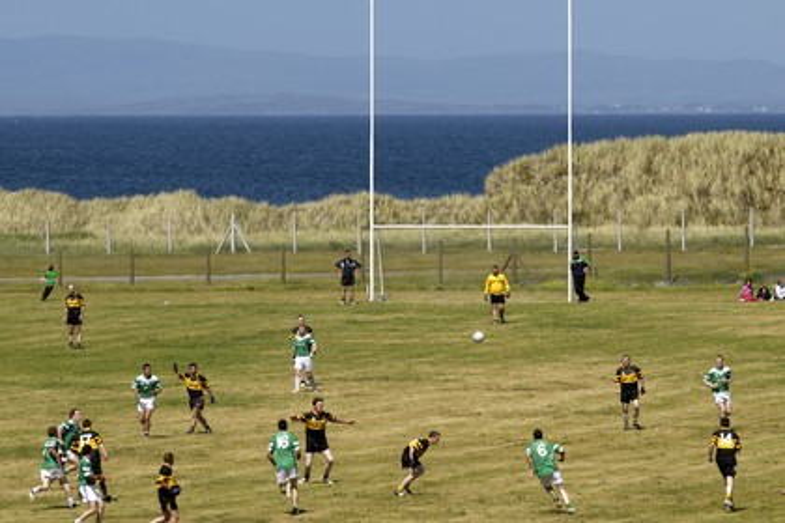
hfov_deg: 7.6
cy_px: 262
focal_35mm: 270
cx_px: 392
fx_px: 5887
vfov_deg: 5.1
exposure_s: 1/800
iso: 100
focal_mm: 180
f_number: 6
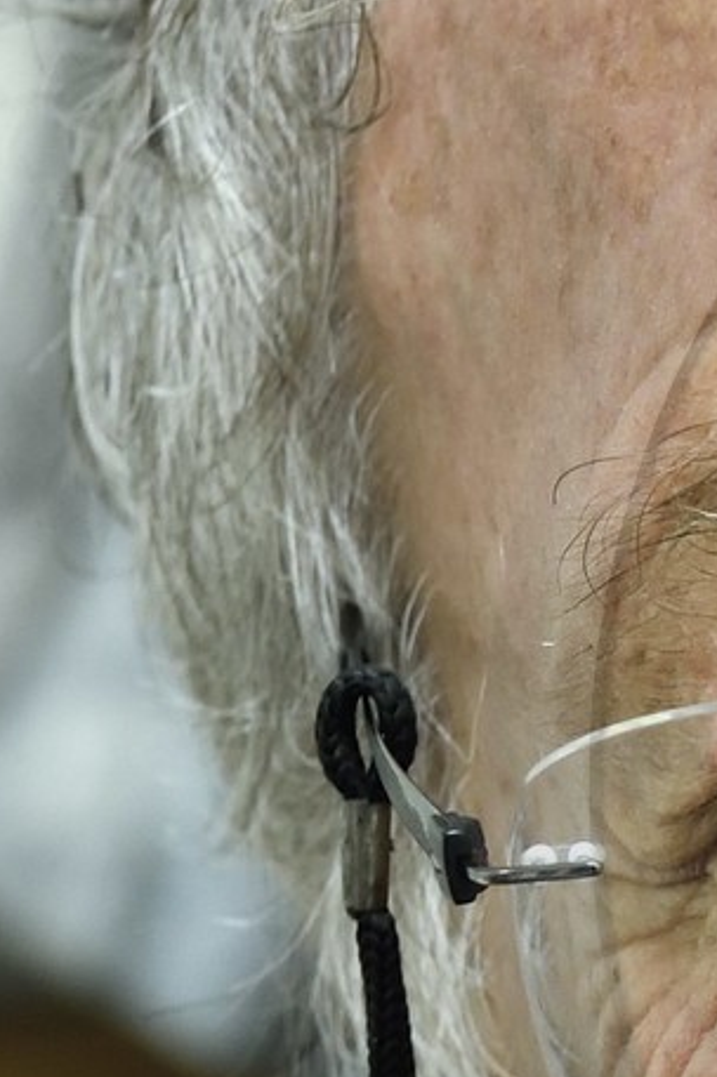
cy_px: 791
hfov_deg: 3.7
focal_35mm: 368
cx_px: 1566
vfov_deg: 5.6
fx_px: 11010
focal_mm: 70
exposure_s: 1/30
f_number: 8
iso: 1600
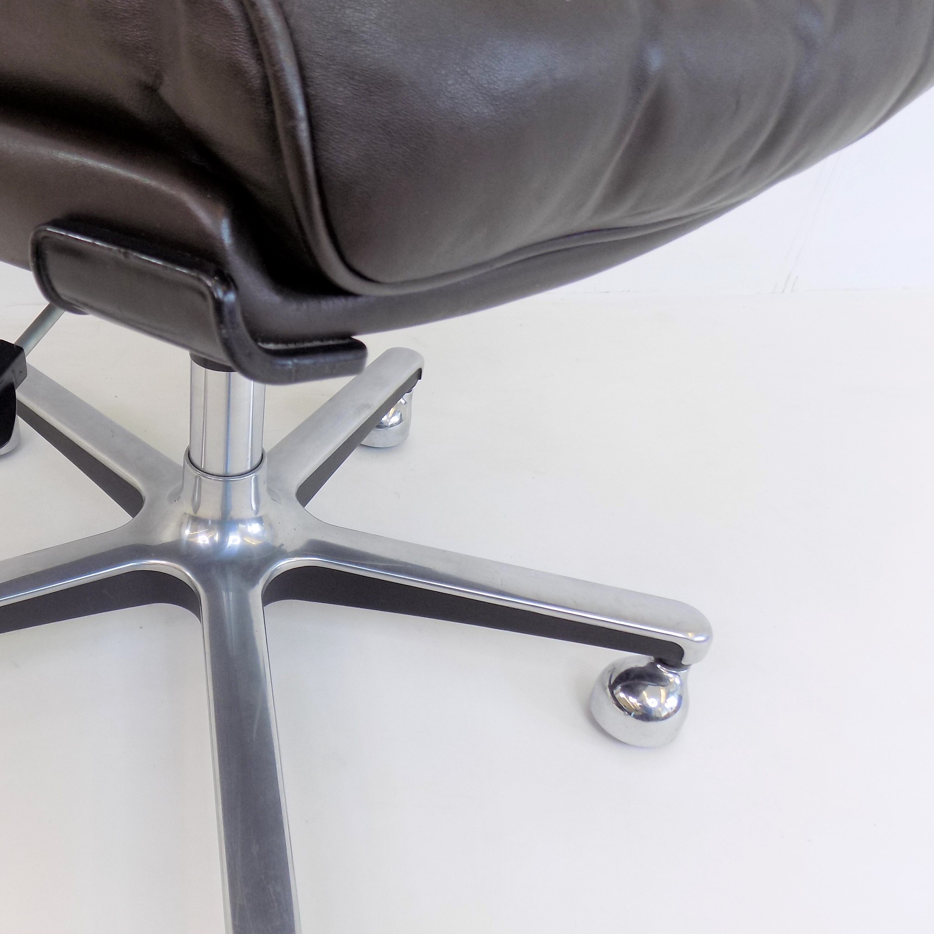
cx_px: 186
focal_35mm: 33
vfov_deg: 49.6
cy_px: 535
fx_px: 1007
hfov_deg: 47.1
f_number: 3.1
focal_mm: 4
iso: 80
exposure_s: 1/30
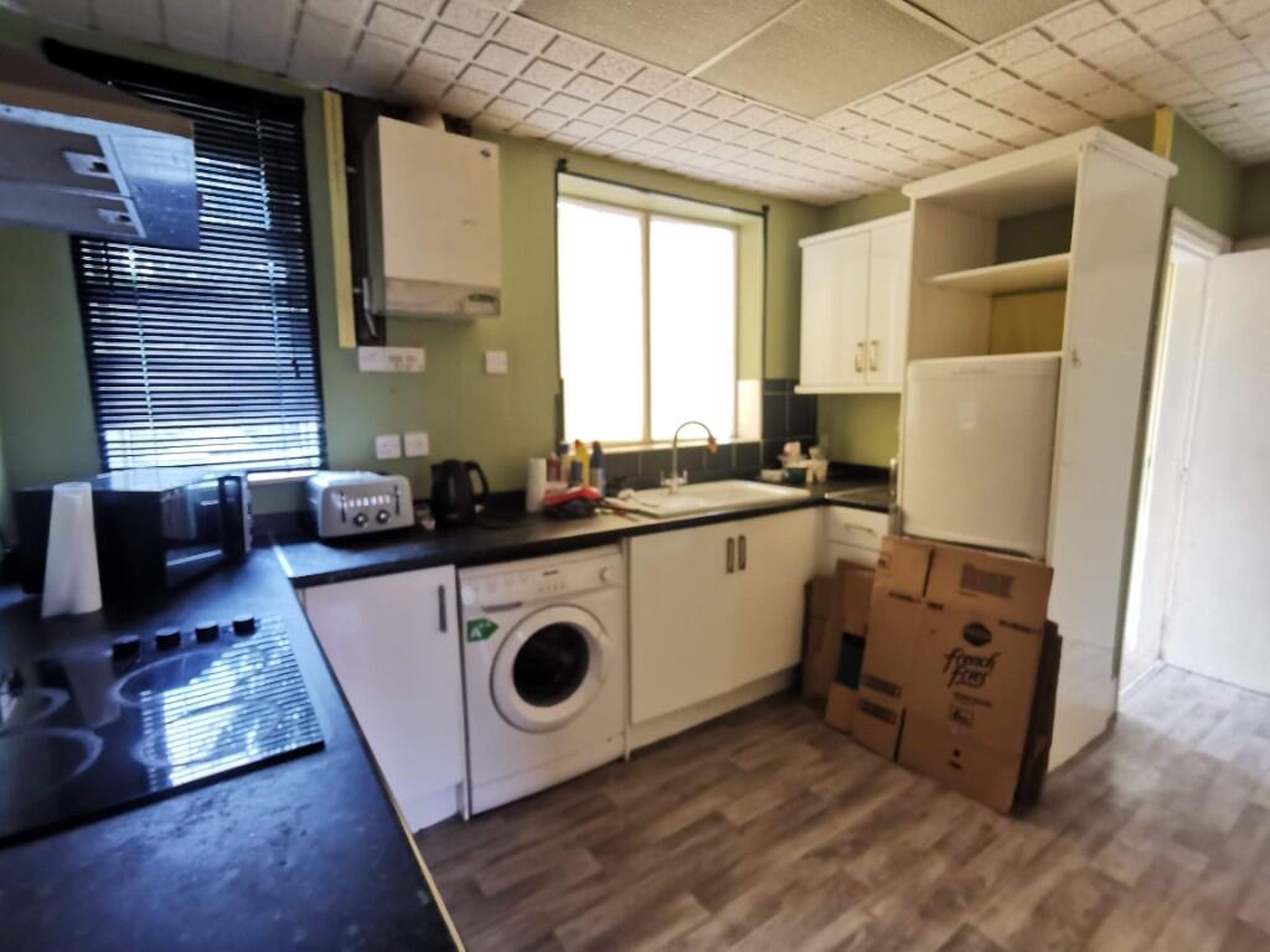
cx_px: 635
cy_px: 476
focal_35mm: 17
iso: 320
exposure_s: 1/50
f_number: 2.2
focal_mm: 2.26
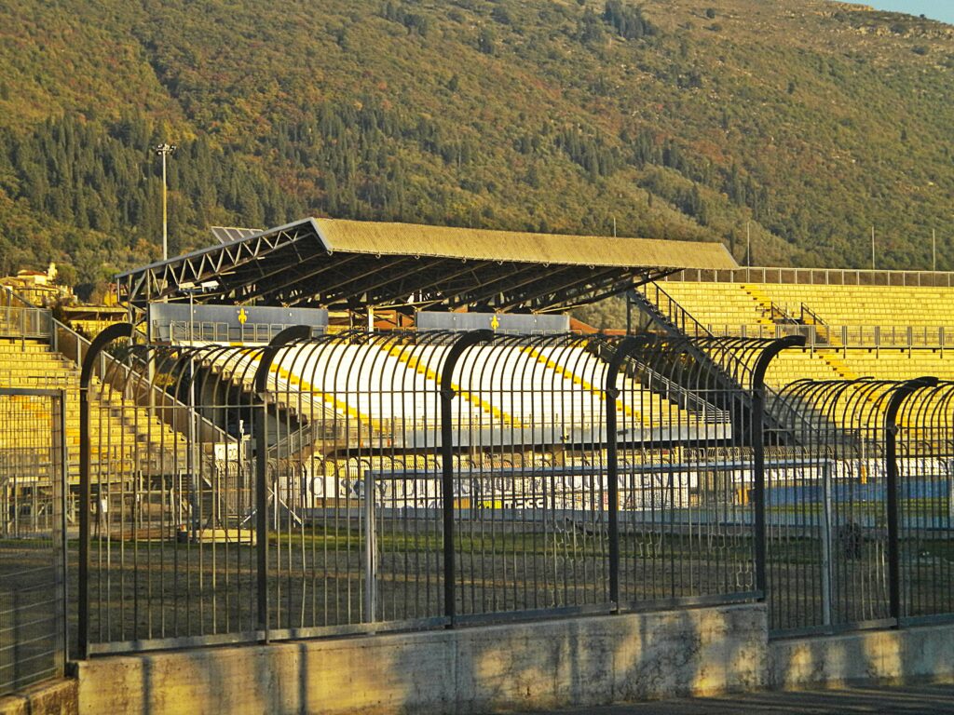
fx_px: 2894
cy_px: 358
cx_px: 477
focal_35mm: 105
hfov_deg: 18.7
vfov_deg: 14.1
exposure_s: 1/433
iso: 219
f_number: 5.9
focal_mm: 18.9
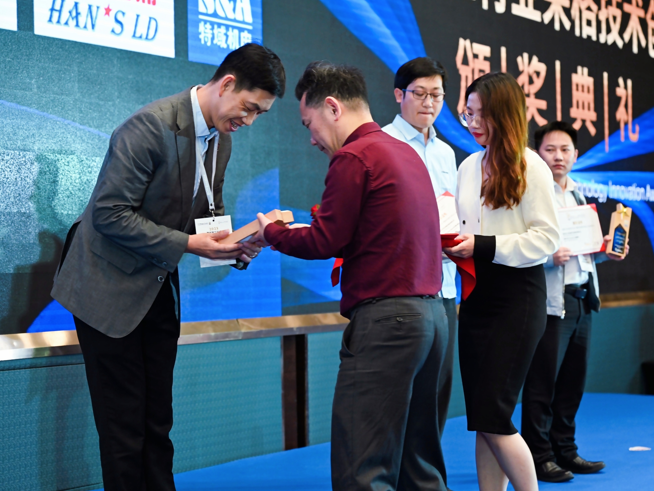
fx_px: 1360
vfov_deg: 20.4
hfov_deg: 27.0
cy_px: 247
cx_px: 345
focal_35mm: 72
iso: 1250
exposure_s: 1/125
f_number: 3.5
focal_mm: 66
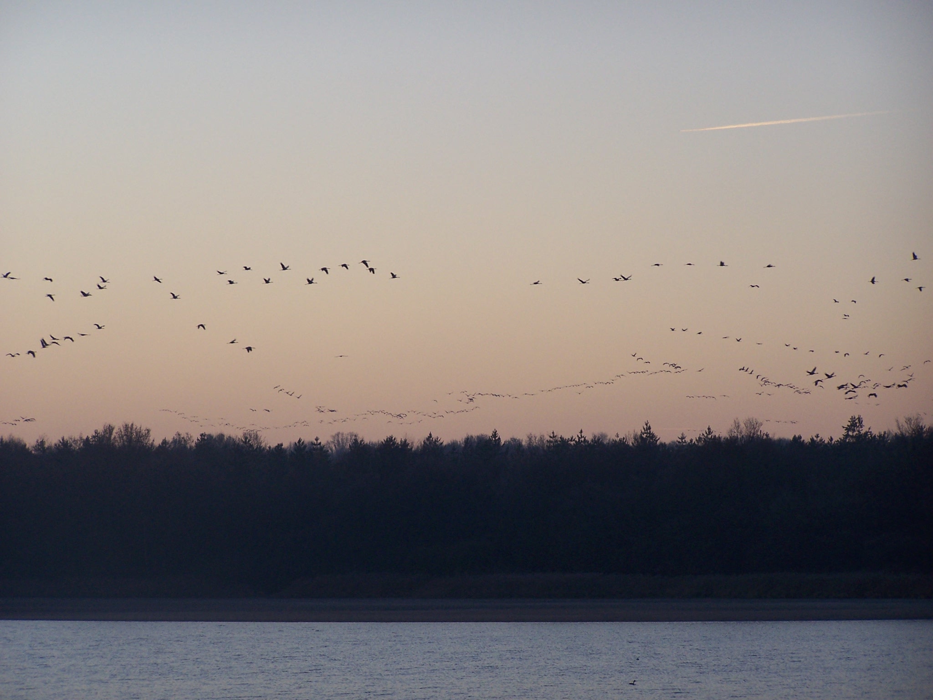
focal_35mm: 169
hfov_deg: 11.7
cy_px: 350
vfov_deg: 8.8
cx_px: 466
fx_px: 4555
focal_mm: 28
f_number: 3.2
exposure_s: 1/90
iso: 80
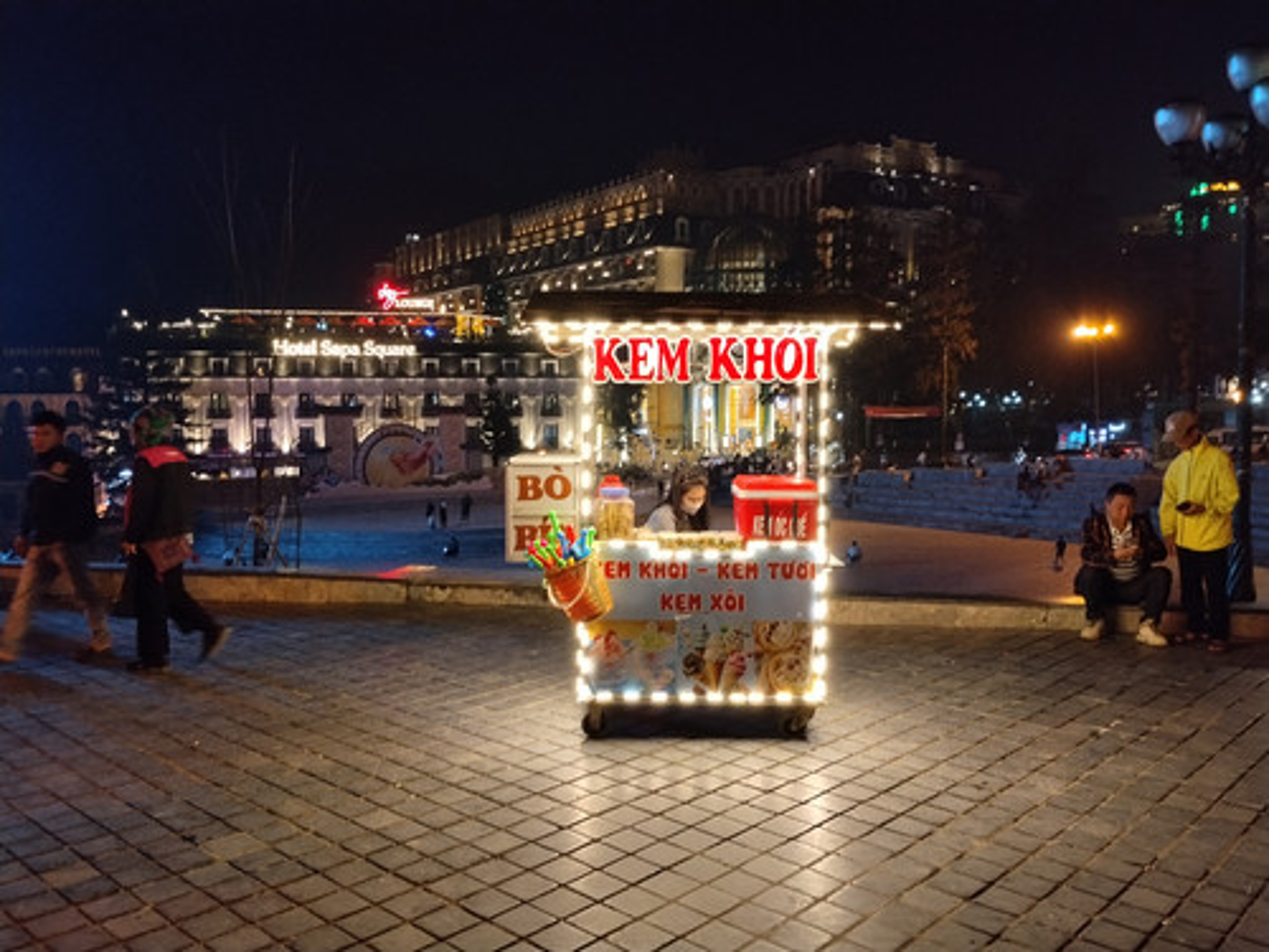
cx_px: 634
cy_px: 476
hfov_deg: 61.7
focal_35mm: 29
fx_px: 1063
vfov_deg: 48.2
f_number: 1.8
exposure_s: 1/25
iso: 250
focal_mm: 4.22
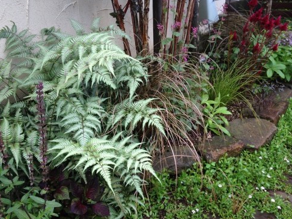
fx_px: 304
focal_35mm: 36
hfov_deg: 51.3
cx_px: 147
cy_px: 109
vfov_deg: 39.7
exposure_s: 1/60
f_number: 2.4
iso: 64
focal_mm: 4.28
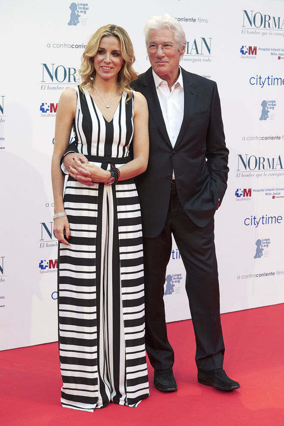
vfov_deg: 28.9
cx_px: 142
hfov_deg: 19.4
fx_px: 829
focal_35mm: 70
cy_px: 213
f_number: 5
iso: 1600
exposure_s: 1/400
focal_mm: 70
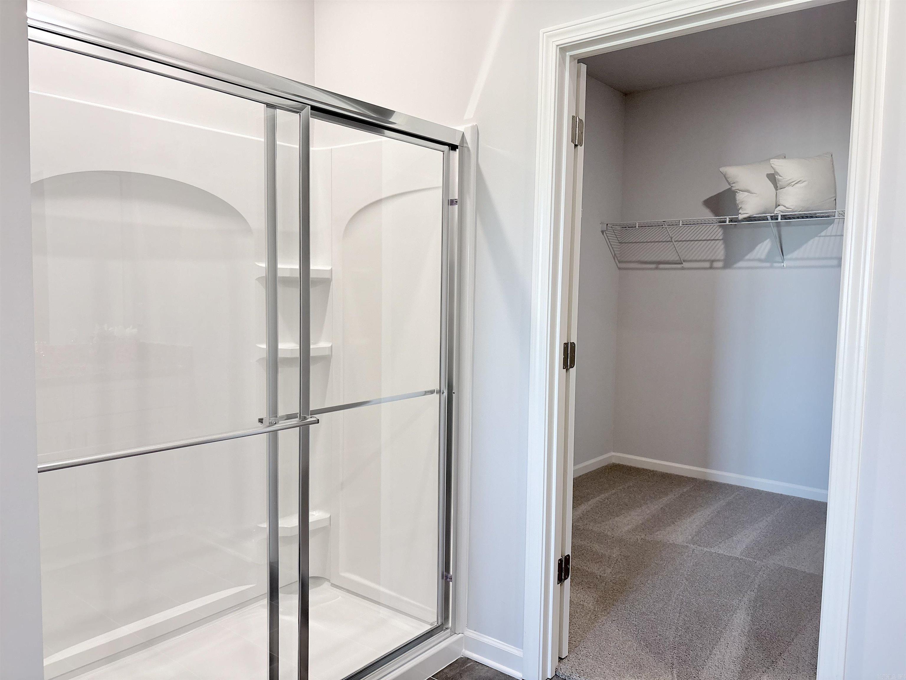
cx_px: 453
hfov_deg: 67.3
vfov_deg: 53.1
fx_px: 680
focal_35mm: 26
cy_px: 340
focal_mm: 5.96
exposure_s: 1/60
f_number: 1.6
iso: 125
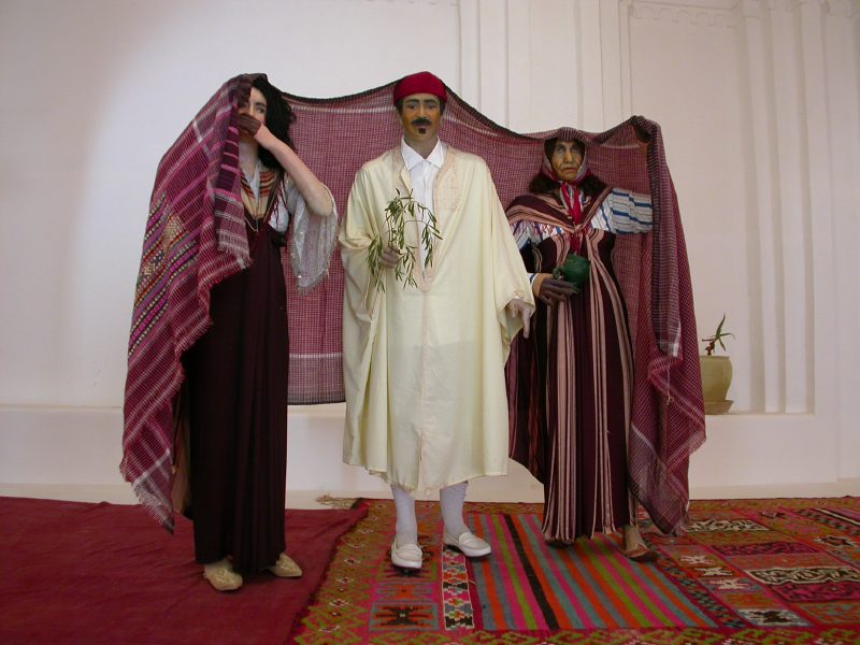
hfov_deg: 44.8
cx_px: 430
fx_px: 1043
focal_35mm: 42
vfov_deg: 34.3
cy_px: 322
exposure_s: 1/5
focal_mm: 8.7
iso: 100
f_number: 2.7
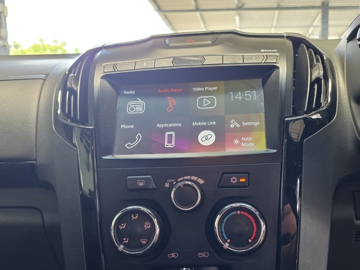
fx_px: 395
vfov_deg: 37.3
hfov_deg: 48.9
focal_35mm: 38
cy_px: 181
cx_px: 203
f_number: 1.7
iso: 400
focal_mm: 6.25
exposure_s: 1/100
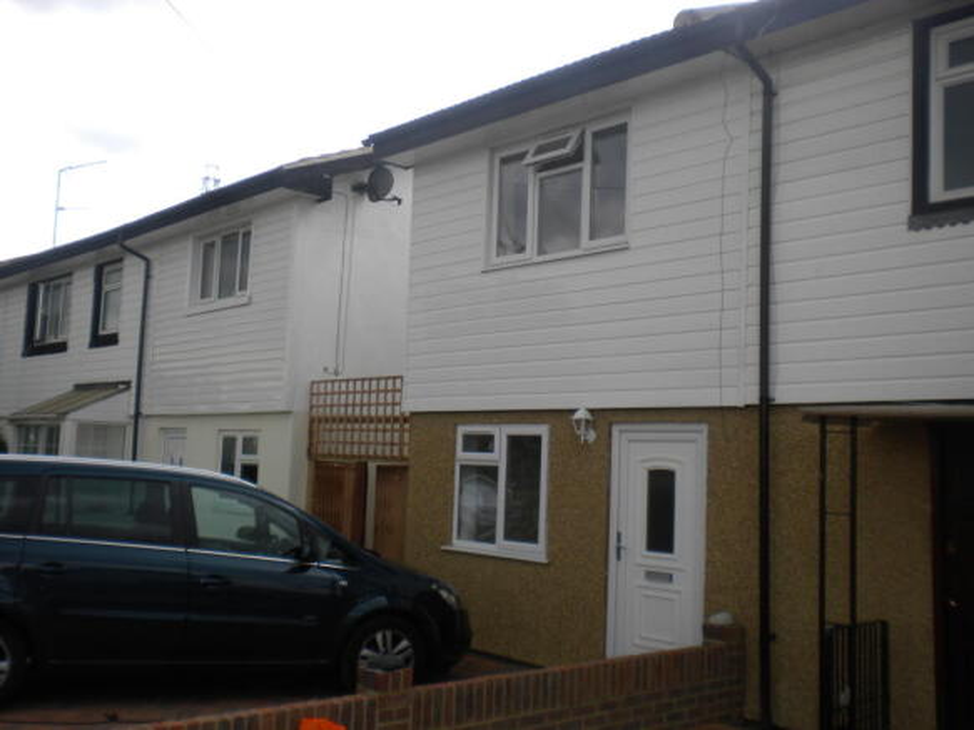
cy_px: 365
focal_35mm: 35
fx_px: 985
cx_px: 487
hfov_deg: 52.6
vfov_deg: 40.7
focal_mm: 6.3
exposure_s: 1/273
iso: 80
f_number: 4.6
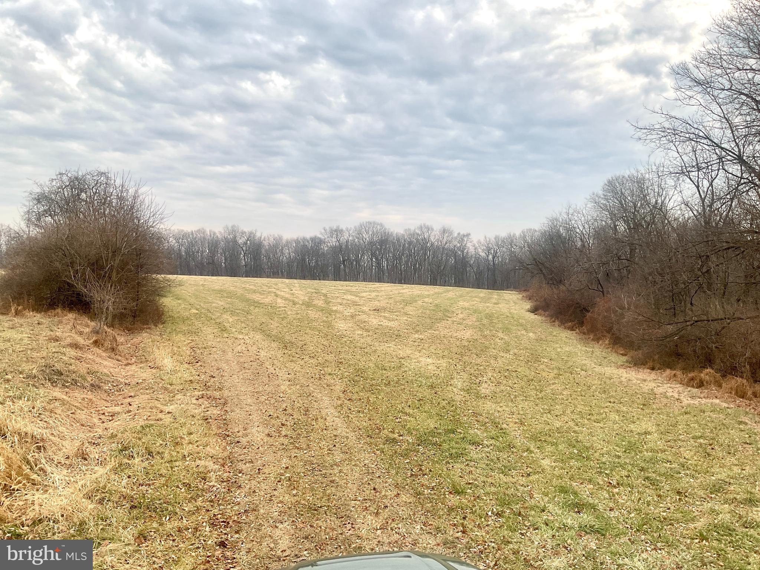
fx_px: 637
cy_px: 285
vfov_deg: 48.2
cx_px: 380
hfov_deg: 61.7
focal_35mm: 29
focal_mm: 3
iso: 16
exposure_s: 1/121
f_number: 1.8
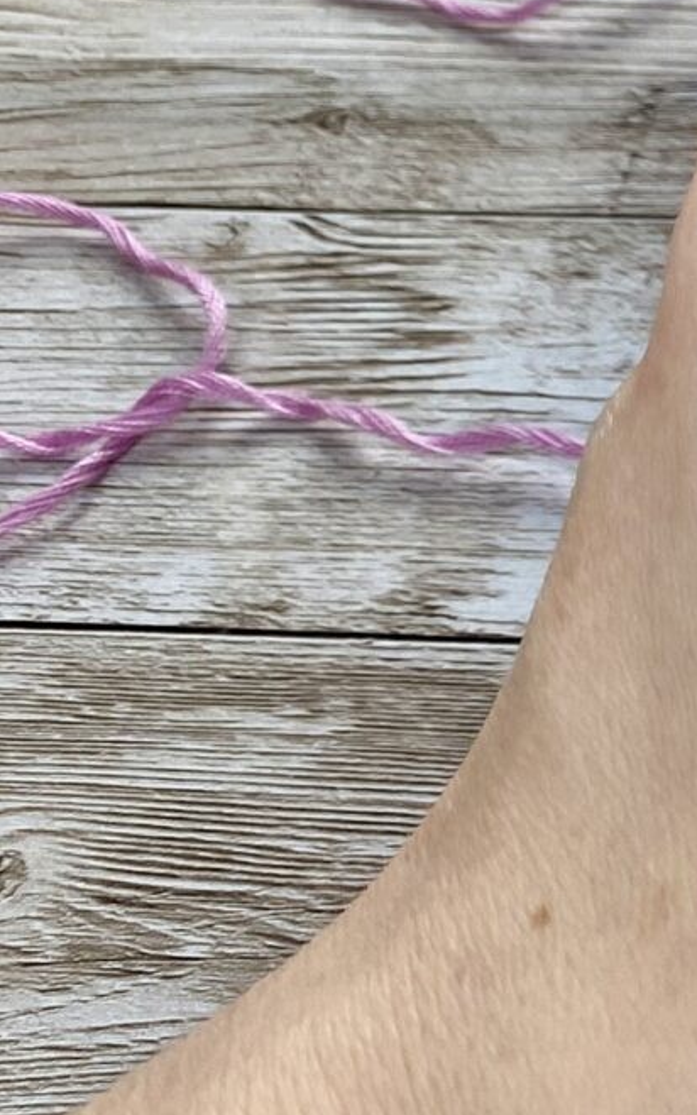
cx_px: 1893
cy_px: 289
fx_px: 3251
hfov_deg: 10.0
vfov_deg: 19.3
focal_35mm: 107
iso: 32
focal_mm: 4.25
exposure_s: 1/122
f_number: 1.8
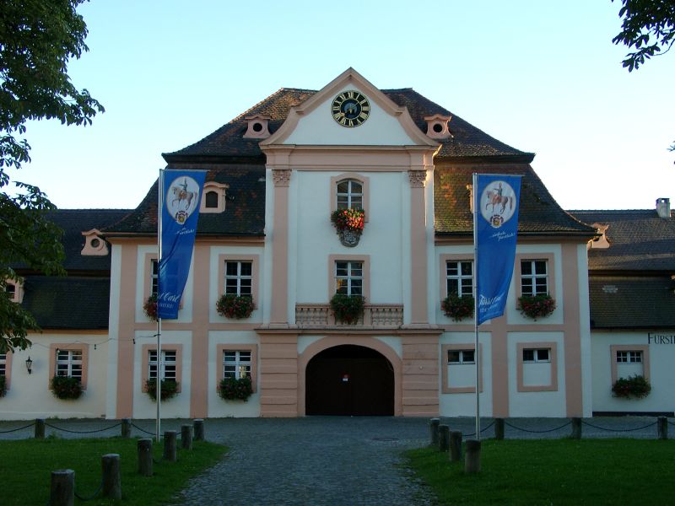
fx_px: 780
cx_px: 338
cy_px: 253
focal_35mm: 40
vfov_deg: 36.0
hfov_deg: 46.8
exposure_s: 1/99.8
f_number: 4
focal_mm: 8.4
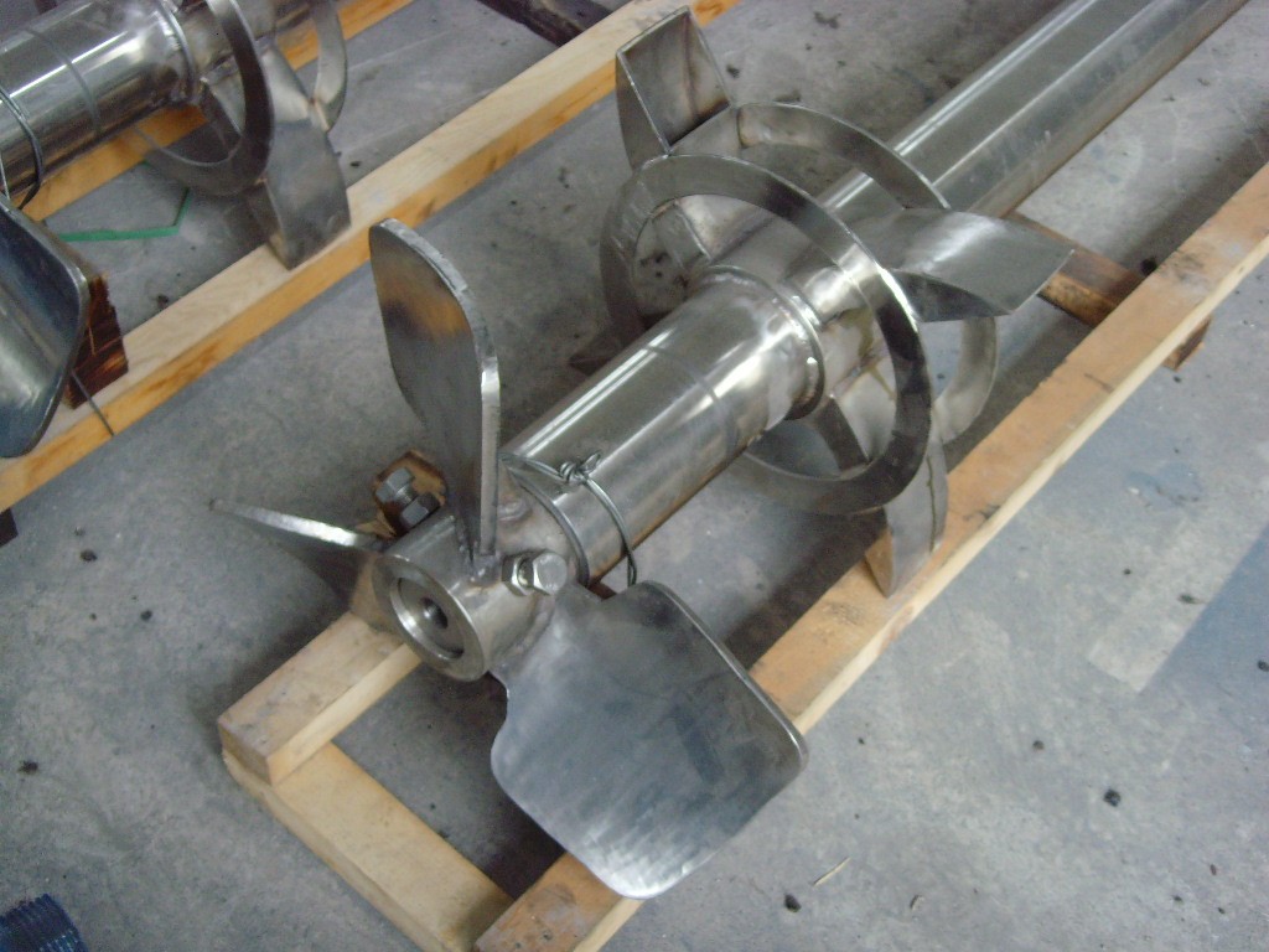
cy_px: 476
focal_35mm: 50
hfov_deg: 38.2
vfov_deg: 29.1
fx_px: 1833
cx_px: 634
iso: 200
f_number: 3.8
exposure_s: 1/30
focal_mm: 8.8
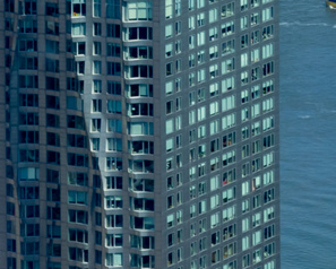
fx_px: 3662
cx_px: 646
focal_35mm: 368
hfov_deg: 5.2
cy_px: 36
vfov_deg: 4.2
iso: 160
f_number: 11
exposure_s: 1/125
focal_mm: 48
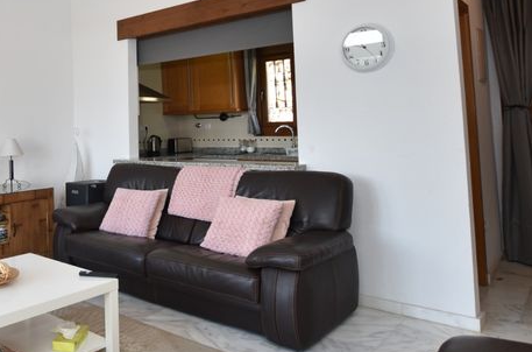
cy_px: 97
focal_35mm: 31
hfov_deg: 54.7
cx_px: 81
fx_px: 457
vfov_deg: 41.1
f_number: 3.5
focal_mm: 10
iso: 200
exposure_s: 1/160
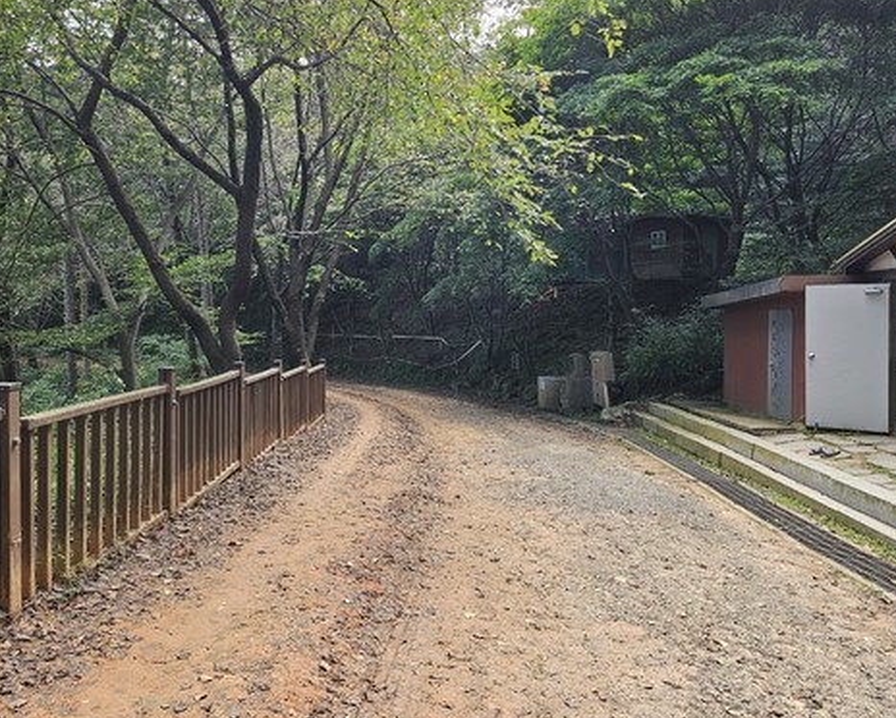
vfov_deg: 49.9
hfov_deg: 60.4
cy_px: 320
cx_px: 423
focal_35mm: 29
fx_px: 770
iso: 32
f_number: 1.8
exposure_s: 1/180
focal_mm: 5.4
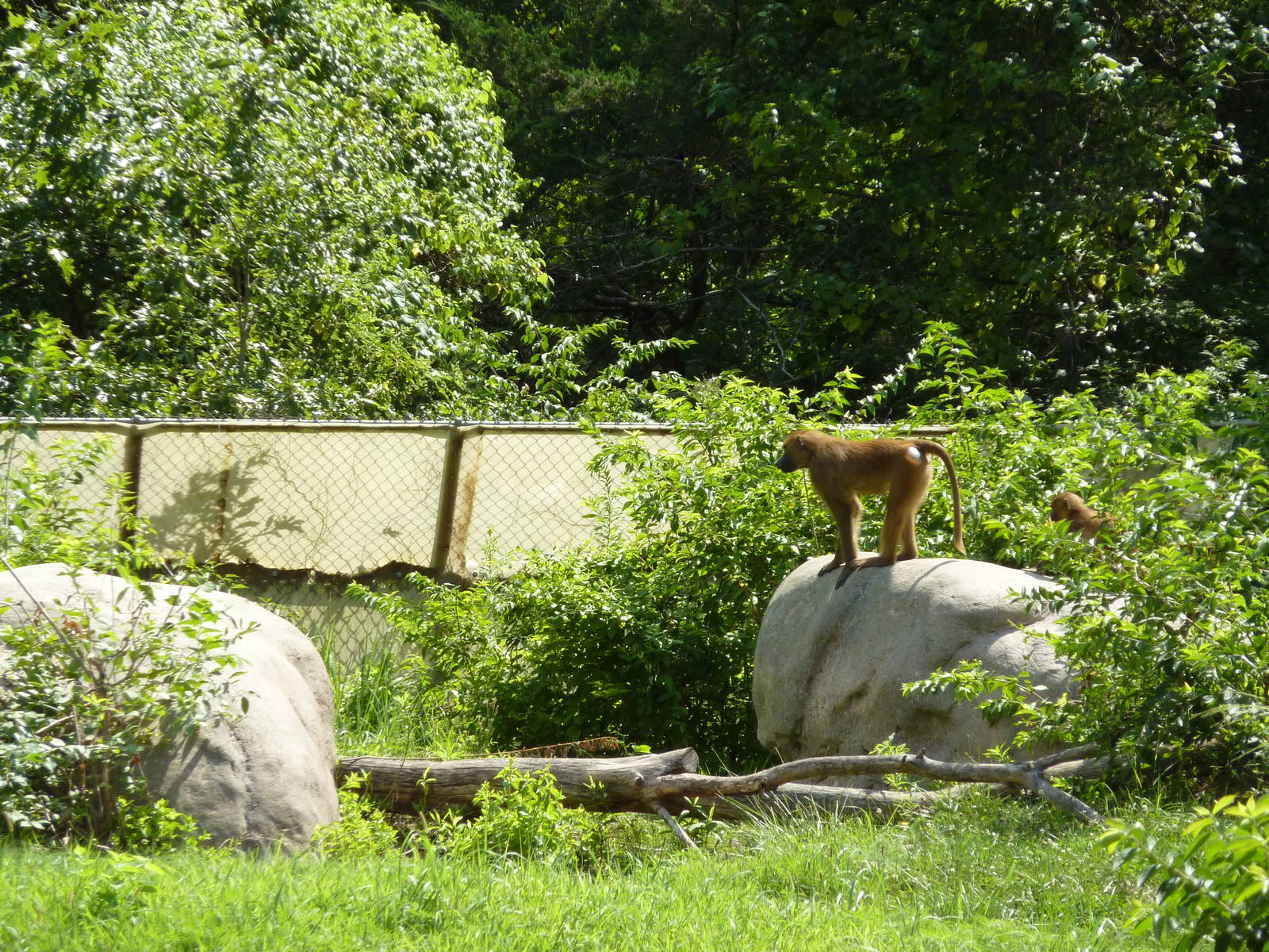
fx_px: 8248
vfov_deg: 6.6
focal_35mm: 225
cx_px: 634
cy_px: 476
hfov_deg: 8.8
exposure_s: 1/500
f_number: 4.6
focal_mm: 37
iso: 200
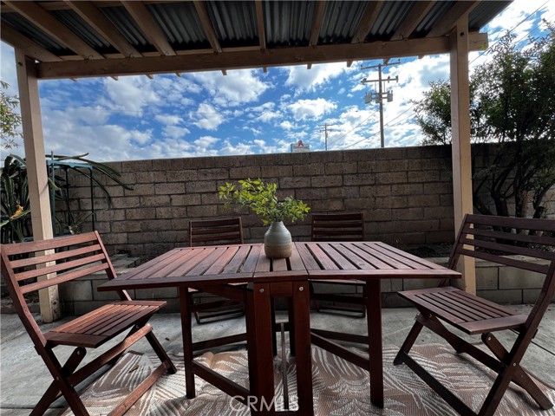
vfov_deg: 89.9
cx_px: 278
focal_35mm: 13
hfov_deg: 106.2
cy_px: 208
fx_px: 208
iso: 32
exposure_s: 1/523
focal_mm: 1.57
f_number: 1.8
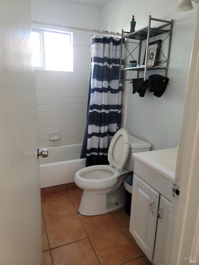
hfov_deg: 54.9
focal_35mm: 25
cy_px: 132
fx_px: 192
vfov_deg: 69.4
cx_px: 100
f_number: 1.8
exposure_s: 1/60
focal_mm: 7
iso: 200
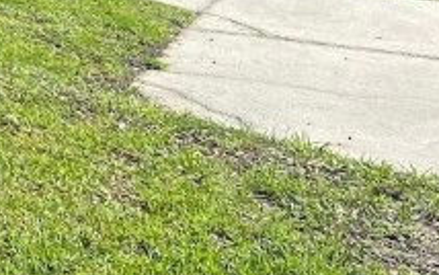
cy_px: -285
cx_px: -554
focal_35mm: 132
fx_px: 1580
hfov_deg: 12.8
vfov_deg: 9.3
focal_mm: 4.25
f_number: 1.8
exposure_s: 1/1272
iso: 32
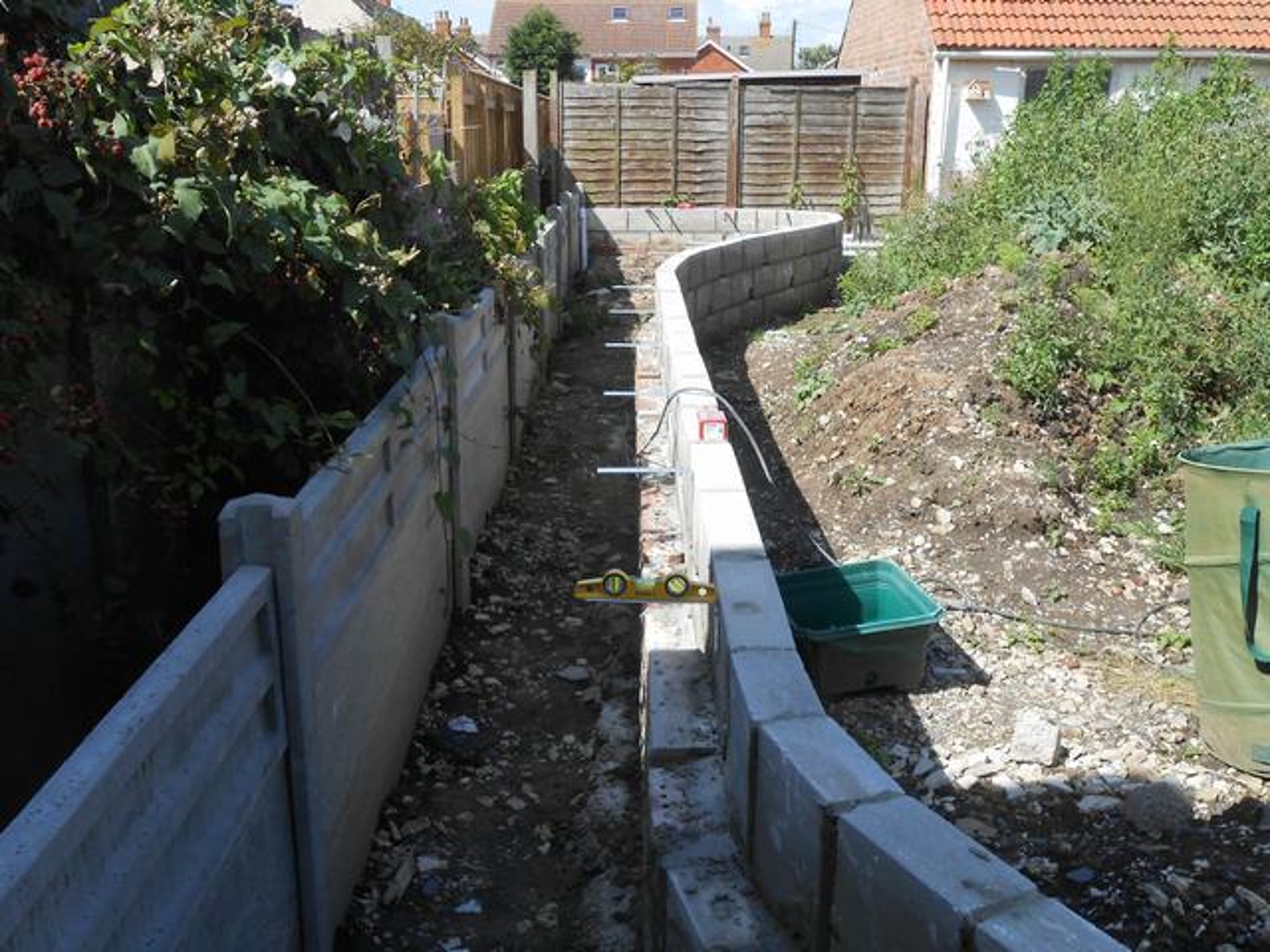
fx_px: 1247
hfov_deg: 54.0
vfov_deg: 41.8
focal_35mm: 34
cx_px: 635
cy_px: 476
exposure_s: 1/500
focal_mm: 6
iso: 80
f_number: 3.9
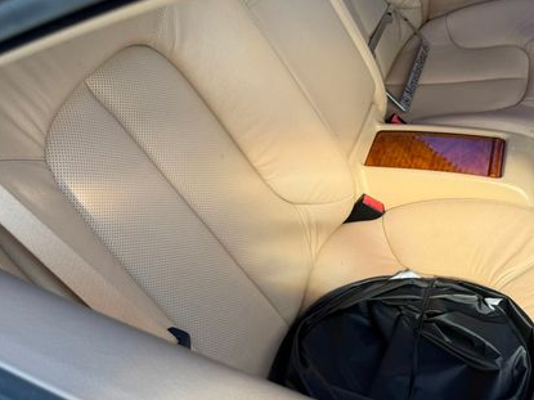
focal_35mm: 37
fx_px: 571
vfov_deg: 38.4
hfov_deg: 49.6
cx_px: 341
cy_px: 152
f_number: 1.78
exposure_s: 1/419
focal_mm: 6.76
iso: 80
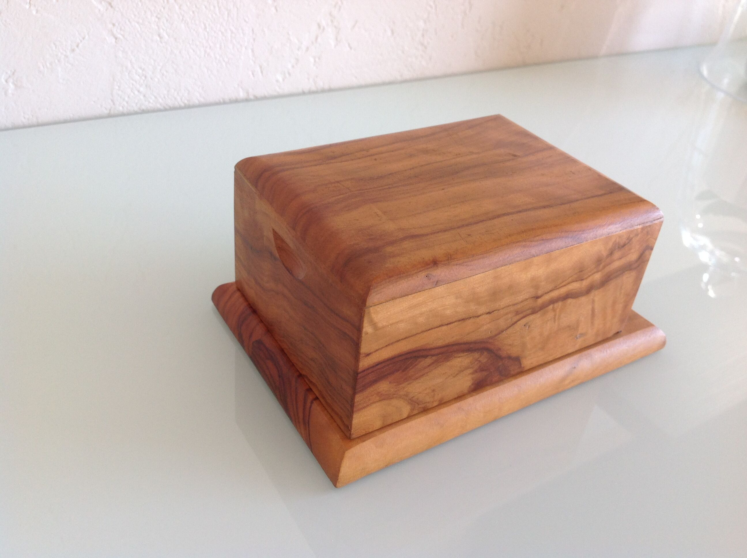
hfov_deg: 52.7
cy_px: 279
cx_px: 374
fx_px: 754
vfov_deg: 40.6
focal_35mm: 35
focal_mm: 4.28
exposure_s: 1/60
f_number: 2.4
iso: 64
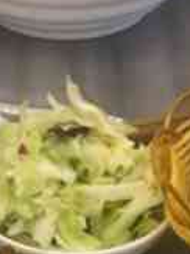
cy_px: 640
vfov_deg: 10.1
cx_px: 8
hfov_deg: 8.9
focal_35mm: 166
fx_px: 1216
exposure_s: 1/33
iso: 80
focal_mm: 4.15
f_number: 2.2
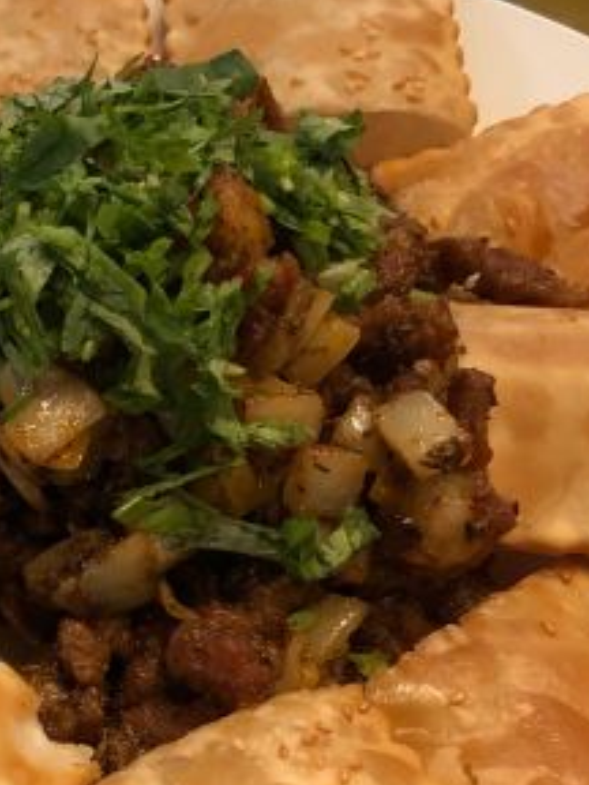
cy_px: 591
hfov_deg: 21.2
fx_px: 1543
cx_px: 75
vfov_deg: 28.1
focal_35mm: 68
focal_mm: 4
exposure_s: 1/13
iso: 100
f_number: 1.8
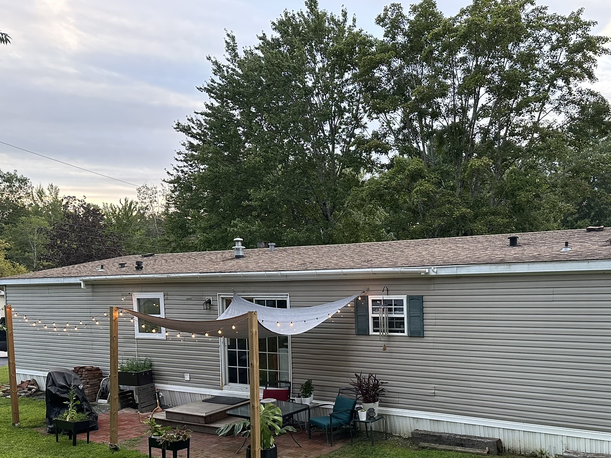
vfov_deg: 42.3
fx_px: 583
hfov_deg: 54.7
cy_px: 308
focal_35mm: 33
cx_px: 386
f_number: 1.78
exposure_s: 1/120
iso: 200
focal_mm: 6.86
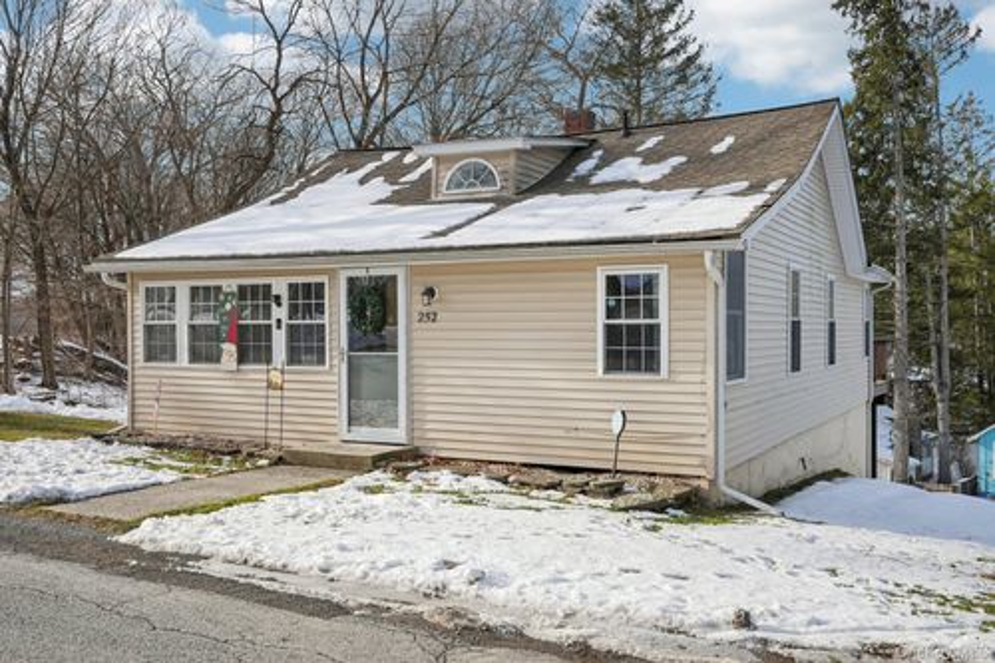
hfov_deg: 56.5
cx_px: 498
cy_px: 332
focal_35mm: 34
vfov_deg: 39.4
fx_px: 926
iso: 100
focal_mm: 33.5
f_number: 8
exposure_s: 1/200
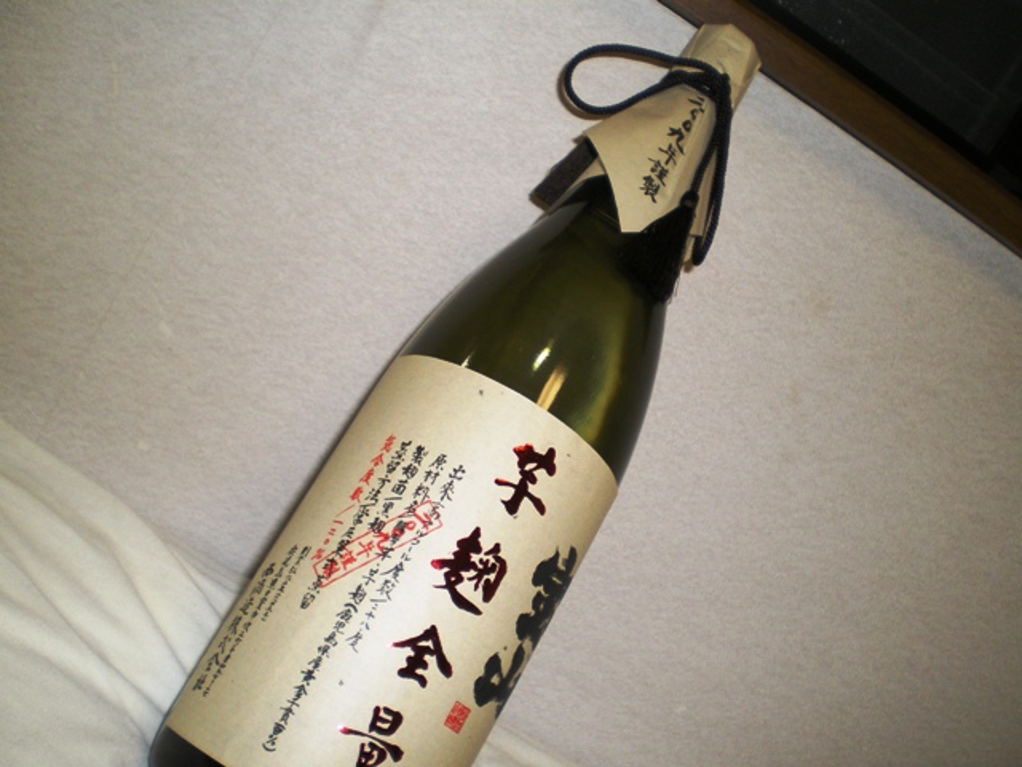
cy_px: 384
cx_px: 511
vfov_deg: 37.7
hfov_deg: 49.0
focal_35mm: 38
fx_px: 1122
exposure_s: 1/50
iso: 200
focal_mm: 6.3
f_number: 3.1
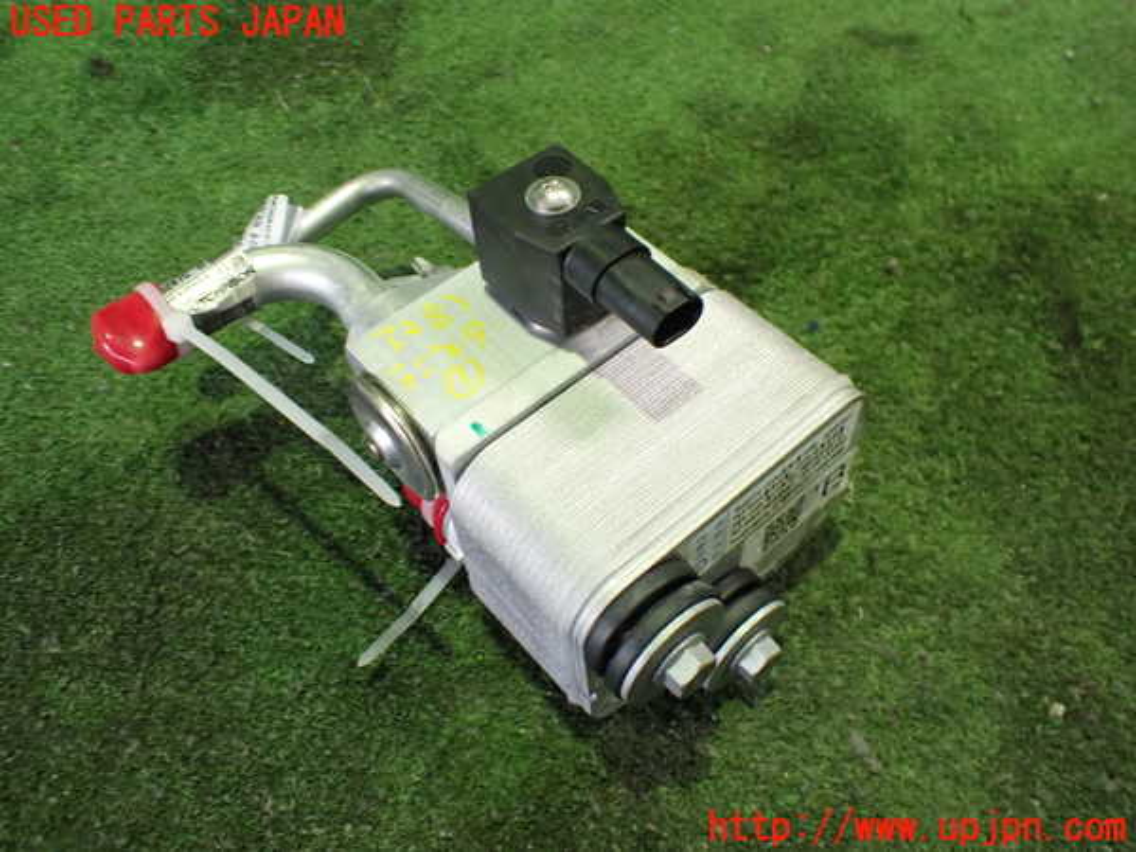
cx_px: 568
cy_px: 426
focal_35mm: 30
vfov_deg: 46.8
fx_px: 985
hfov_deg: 60.0
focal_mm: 5.4
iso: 800
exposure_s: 1/50
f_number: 2.3
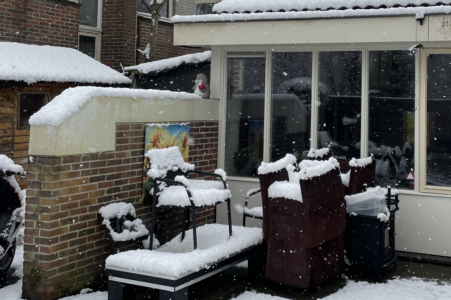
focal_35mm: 51
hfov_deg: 38.3
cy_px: 71
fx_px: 639
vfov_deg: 26.1
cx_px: 313
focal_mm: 4.2
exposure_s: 1/1135
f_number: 1.6
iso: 32
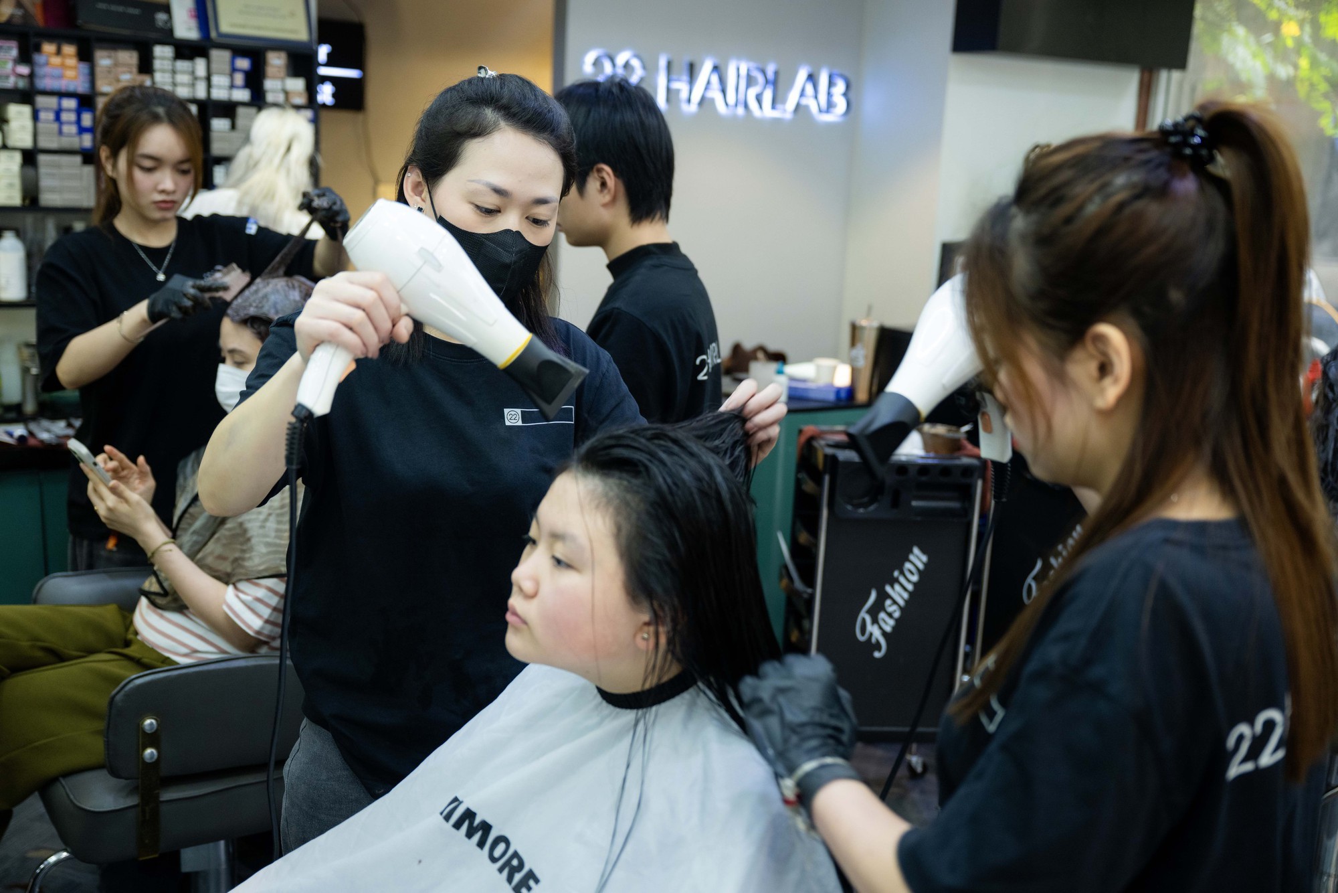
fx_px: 1375
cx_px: 669
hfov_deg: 51.9
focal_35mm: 37
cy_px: 446
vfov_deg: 36.0
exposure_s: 1/200
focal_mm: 37
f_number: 2.8
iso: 1000
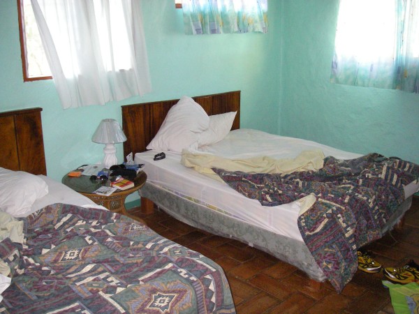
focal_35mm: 38
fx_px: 460
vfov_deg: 37.7
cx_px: 210
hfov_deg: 49.0
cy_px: 157
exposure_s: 1/40
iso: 400
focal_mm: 6.3
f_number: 3.3
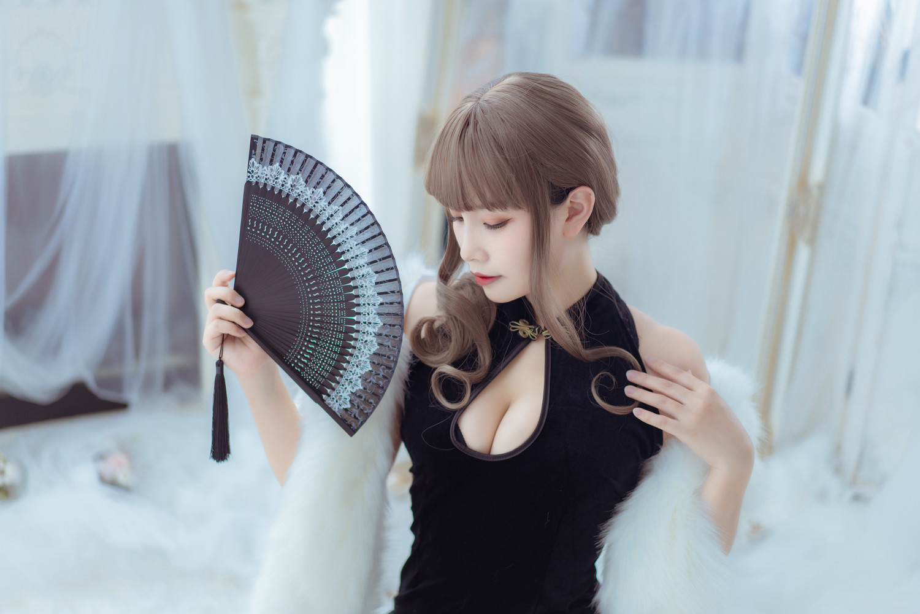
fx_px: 1405
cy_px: 307
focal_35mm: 55
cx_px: 460
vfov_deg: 24.6
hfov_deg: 36.2
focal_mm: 55
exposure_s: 1/60
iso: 200
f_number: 1.8
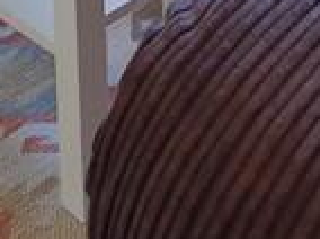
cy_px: -494
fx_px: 867
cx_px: 162
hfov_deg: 20.9
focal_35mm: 94
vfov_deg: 10.5
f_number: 2.2
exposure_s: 1/50
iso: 100
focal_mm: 1.8
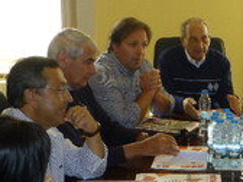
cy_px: 144
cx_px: 236
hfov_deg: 22.7
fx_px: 583
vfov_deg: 17.6
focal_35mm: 83
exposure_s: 1/60
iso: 200
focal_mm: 4.3
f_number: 3.3
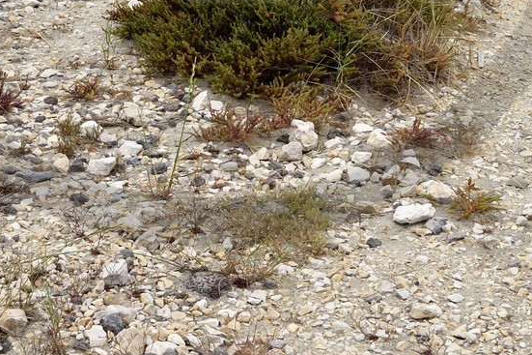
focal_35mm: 93
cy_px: -158
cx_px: 205
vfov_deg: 13.9
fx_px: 1374
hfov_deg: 21.9
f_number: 16
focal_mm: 32
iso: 400
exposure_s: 1/320
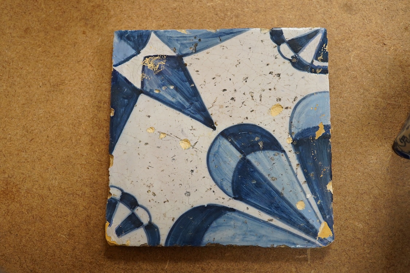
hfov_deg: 43.6
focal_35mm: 45
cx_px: 205
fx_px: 512
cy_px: 136
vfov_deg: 29.9
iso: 2500
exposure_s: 1/200
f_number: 7.1
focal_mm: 30
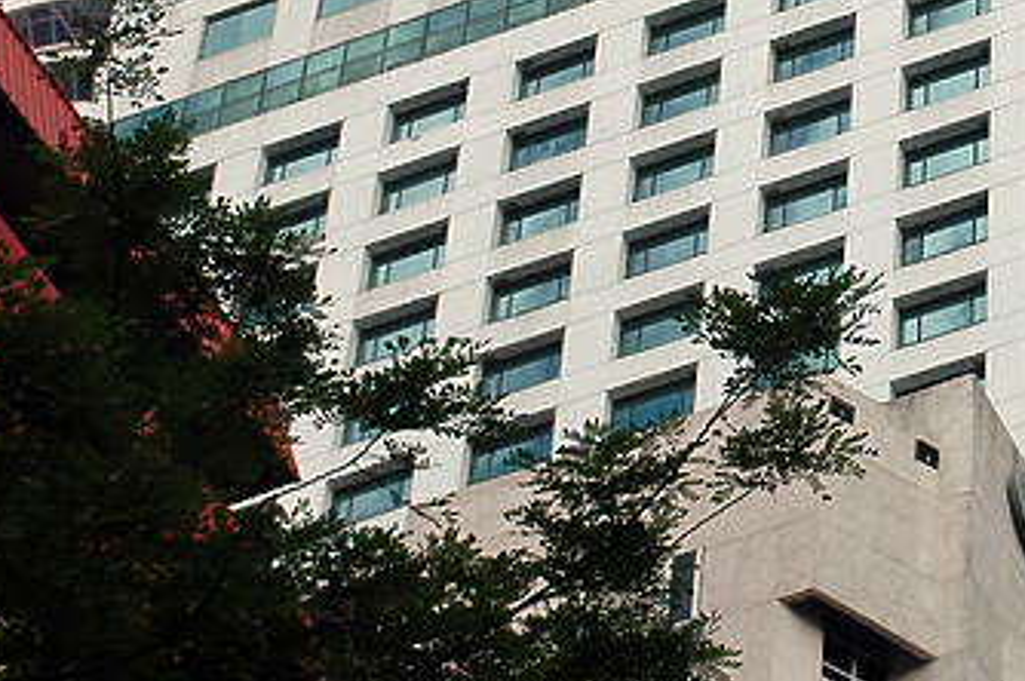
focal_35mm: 170
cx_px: 994
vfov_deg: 8.0
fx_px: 4835
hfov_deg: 12.0
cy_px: 175
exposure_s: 1/320
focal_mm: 42
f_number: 9
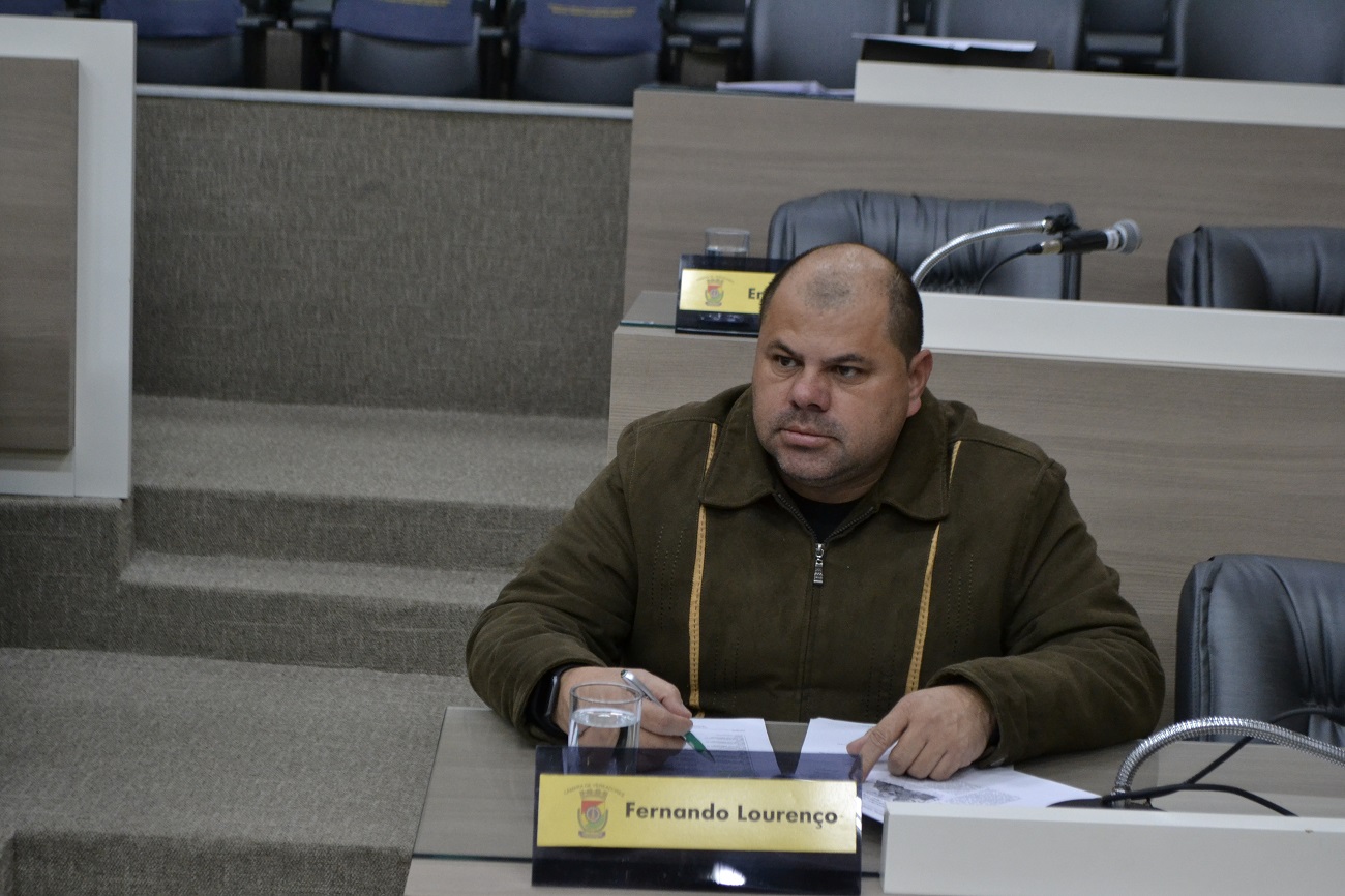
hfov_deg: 29.9
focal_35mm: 68
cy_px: 448
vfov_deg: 20.2
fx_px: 2521
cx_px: 672
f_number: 5.6
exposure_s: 1/50
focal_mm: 45
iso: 1600
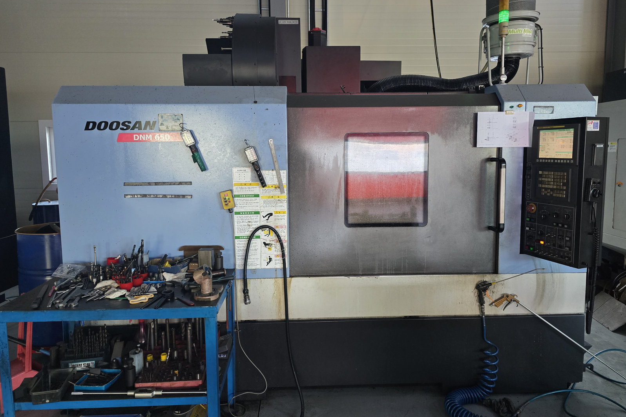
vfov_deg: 53.0
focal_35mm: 24
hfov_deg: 73.7
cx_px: 314
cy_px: 189
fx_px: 417
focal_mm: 6.3
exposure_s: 1/120
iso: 640
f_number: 1.7
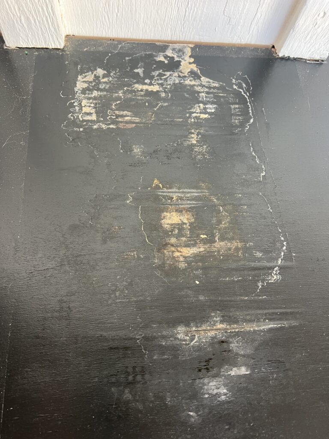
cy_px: 220
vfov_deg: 67.3
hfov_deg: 53.1
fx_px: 329
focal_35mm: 26
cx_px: 164
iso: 320
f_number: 1.5
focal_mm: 5.7
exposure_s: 1/60
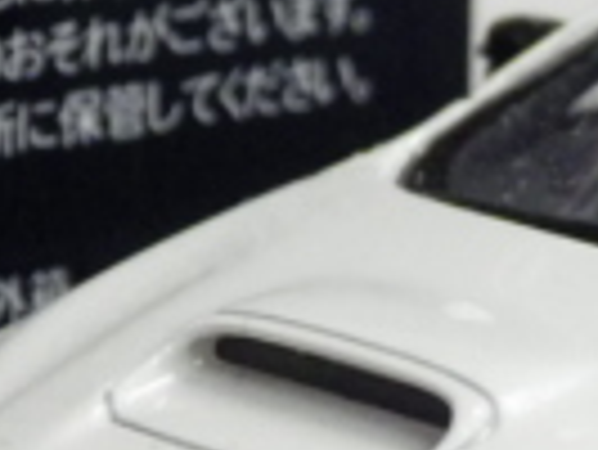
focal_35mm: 419
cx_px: 1106
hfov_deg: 4.7
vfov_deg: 3.6
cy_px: 396
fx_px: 7245
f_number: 4.4
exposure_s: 1/30
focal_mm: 15.6
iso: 800
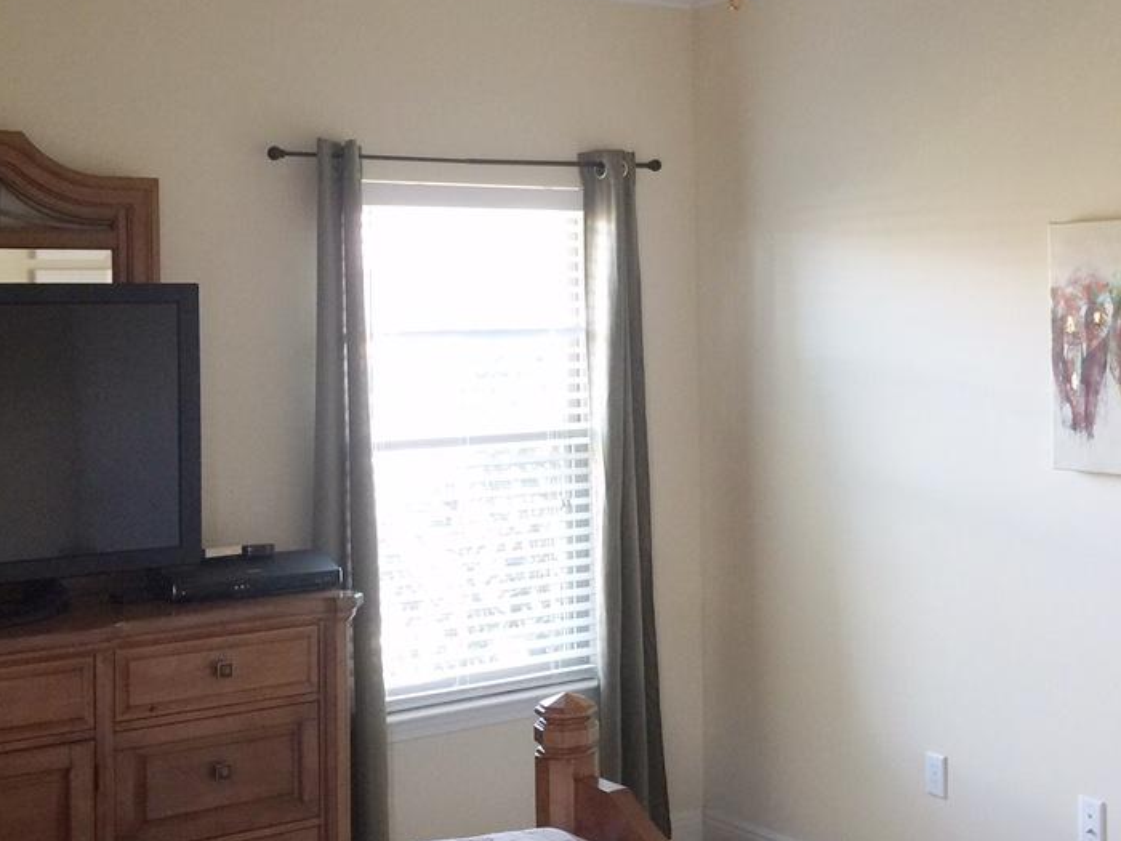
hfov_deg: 36.0
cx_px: 687
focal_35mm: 53
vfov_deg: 27.4
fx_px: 1716
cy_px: 308
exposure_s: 1/15
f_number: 2.2
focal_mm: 4.15
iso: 64
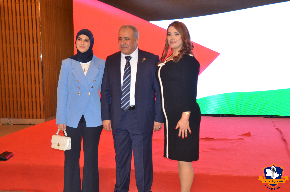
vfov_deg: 26.4
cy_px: 96
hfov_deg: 39.0
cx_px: 145
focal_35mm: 51
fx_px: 410
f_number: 4
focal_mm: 34
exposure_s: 1/60
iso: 800
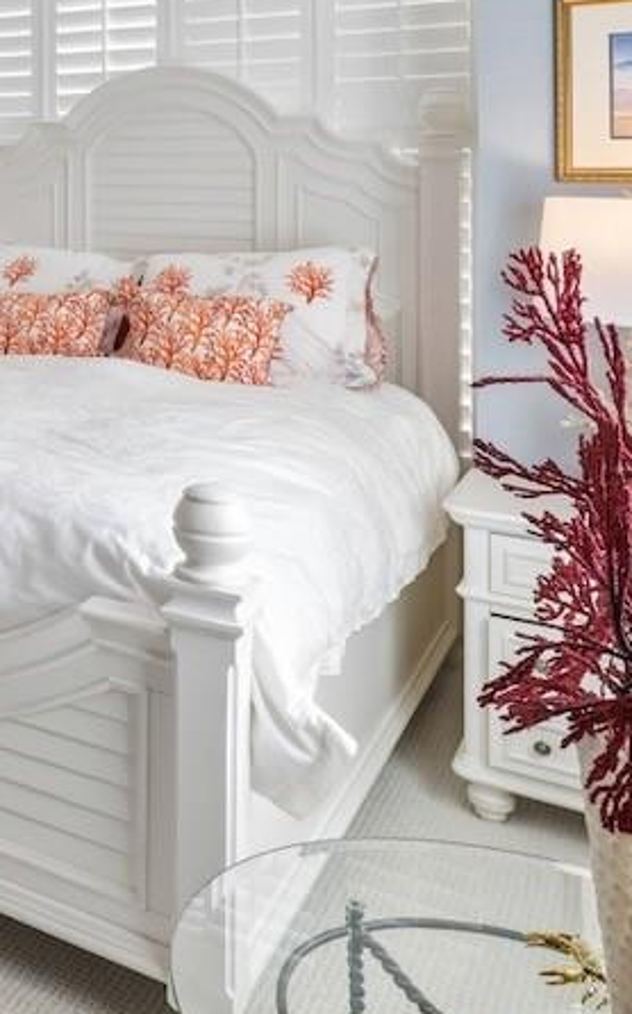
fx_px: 1132
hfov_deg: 23.2
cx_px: -382
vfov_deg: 45.0
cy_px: 155
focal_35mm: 41
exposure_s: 1/10
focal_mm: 14
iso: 400
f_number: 8
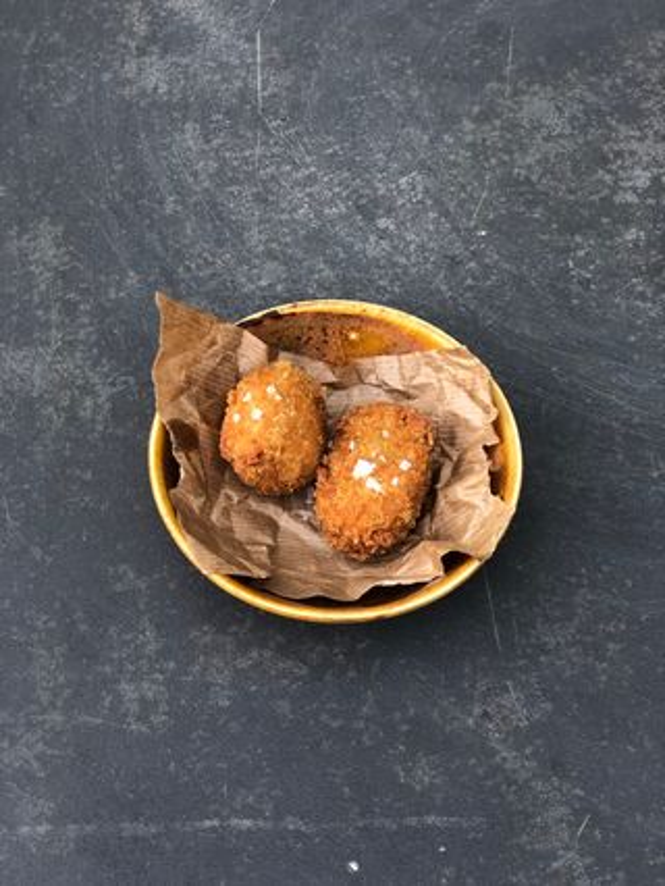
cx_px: 332
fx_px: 1459
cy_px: 443
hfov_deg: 25.7
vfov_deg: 33.8
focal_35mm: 57
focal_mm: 6.6
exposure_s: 1/30
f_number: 2.8
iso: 20
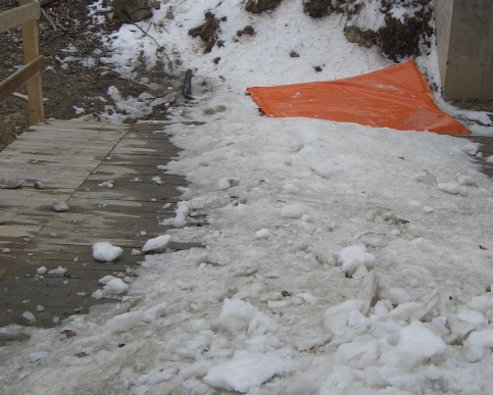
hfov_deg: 29.8
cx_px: 331
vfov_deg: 24.2
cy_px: 172
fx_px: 920
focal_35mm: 63
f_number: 2.8
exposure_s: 1/800
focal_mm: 8
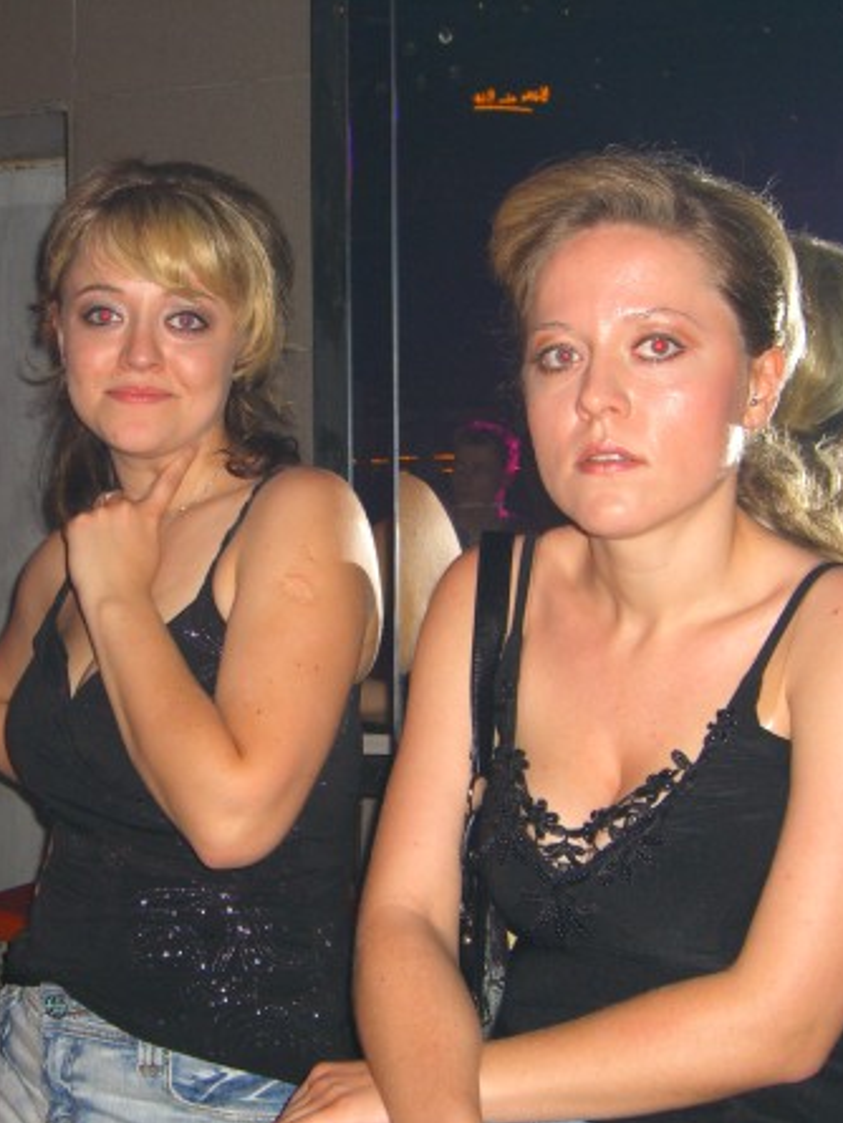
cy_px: 565
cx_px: 283
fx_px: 2012
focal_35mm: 62
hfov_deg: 23.6
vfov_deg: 31.2
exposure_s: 1/60
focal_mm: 9.5
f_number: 3.1
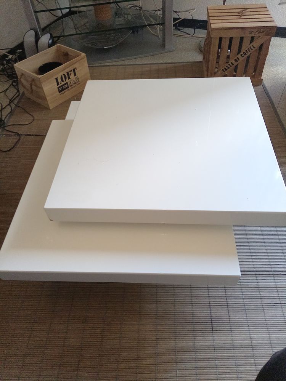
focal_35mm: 26
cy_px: 190
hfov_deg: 53.1
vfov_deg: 67.3
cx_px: 143
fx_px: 286
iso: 787
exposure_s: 1/20
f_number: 1.8
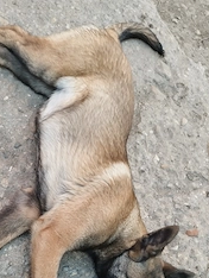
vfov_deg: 43.8
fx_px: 329
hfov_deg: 34.7
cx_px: 63
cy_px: 219
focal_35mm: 41
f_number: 1.89
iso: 490
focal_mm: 5.89
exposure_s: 1/50
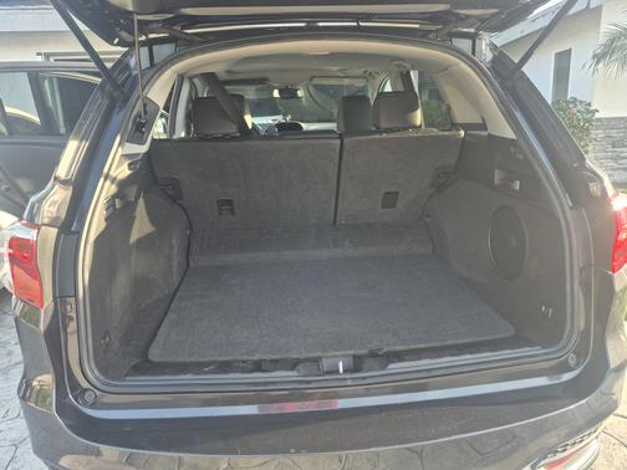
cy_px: 235
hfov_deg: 73.9
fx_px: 417
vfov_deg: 58.9
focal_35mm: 23
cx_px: 314
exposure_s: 1/180
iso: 50
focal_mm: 5.4
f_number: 1.8
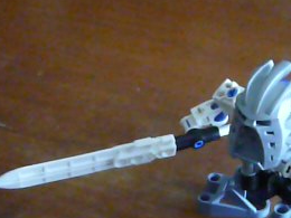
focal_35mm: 86
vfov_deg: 17.0
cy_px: 172
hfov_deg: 22.5
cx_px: 220
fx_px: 723
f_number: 2.8
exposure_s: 1/30
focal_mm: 5.8
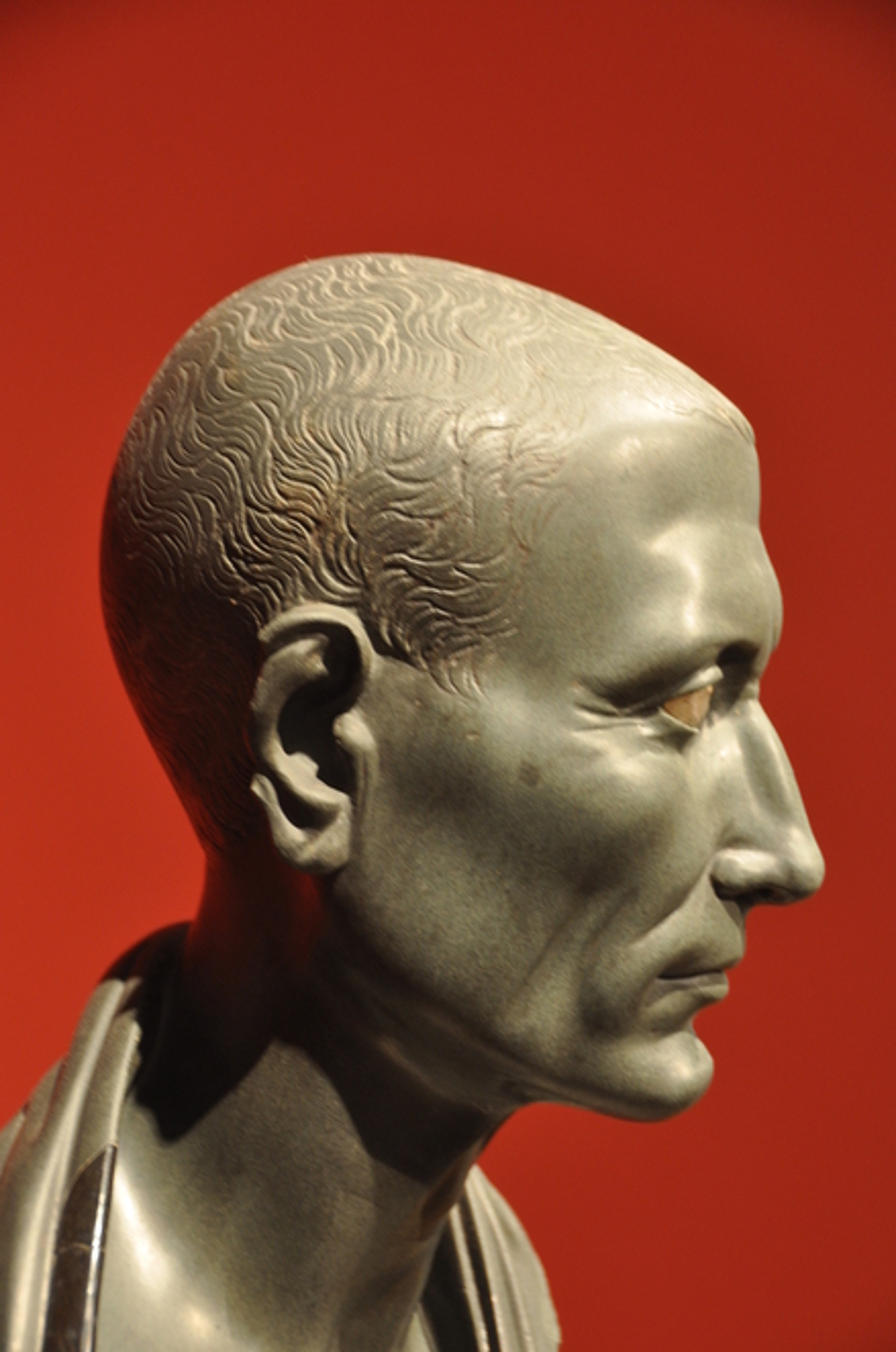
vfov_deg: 21.9
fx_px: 3485
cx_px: 448
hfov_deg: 14.7
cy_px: 676
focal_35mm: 93
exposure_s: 1/10
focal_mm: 62
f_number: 4.8
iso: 500
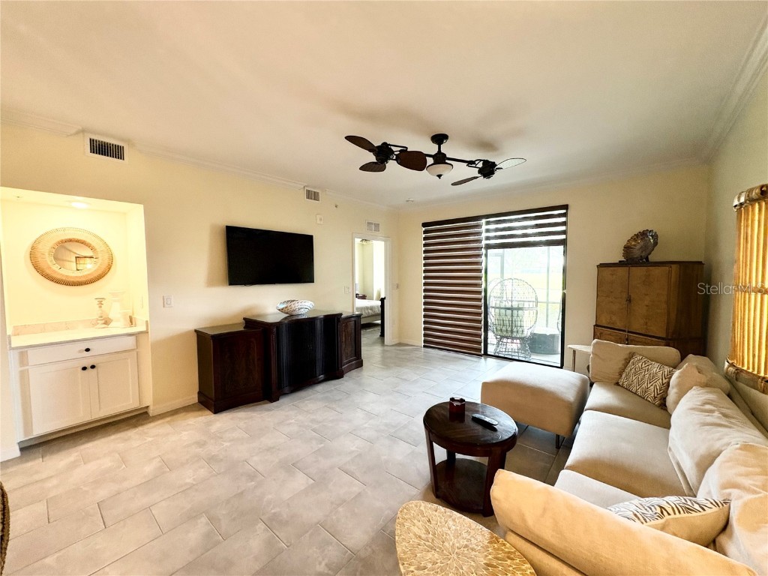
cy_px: 288
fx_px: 311
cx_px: 384
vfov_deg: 85.7
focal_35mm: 14
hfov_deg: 102.1
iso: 400
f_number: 2.2
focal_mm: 2.22
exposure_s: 1/120
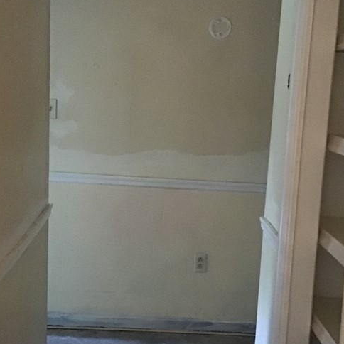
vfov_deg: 29.5
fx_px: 652
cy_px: 188
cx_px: 176
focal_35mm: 58
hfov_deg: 29.6
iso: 500
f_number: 2.4
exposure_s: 1/15
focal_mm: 3.3
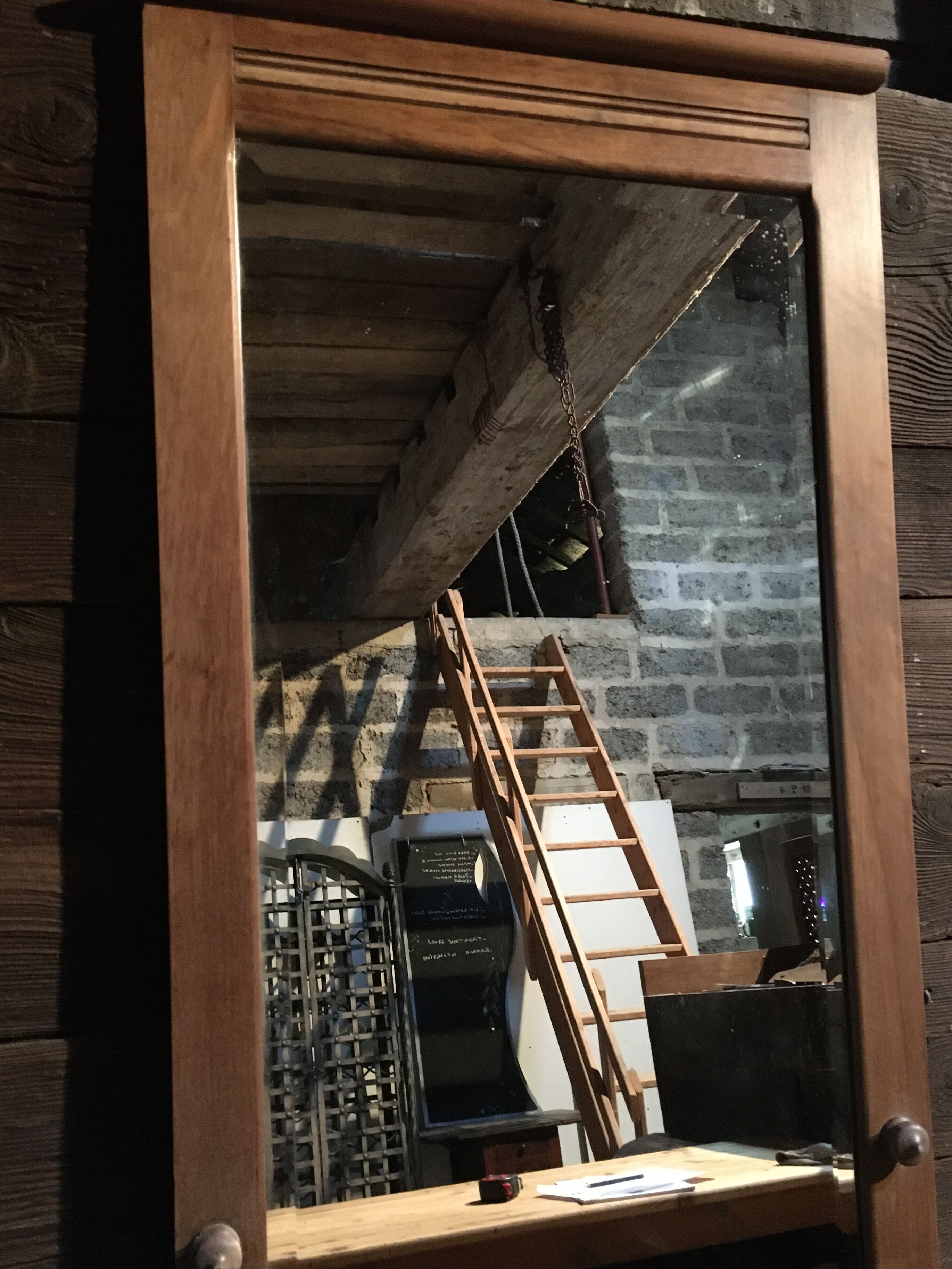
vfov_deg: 56.8
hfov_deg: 44.2
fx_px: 1173
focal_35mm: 32
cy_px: 655
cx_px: 462
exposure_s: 1/17
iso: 320
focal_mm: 4.15
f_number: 2.2
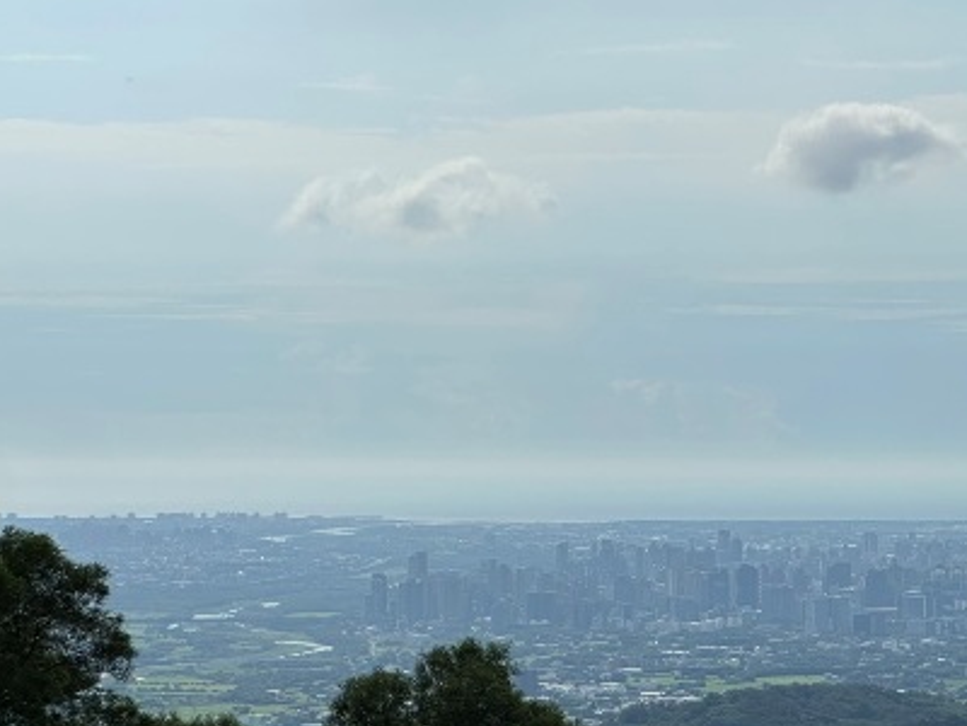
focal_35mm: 154
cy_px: 409
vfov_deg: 9.6
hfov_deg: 12.8
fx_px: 4302
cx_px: 800
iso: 32
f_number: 2.8
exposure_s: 1/3650
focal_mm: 9
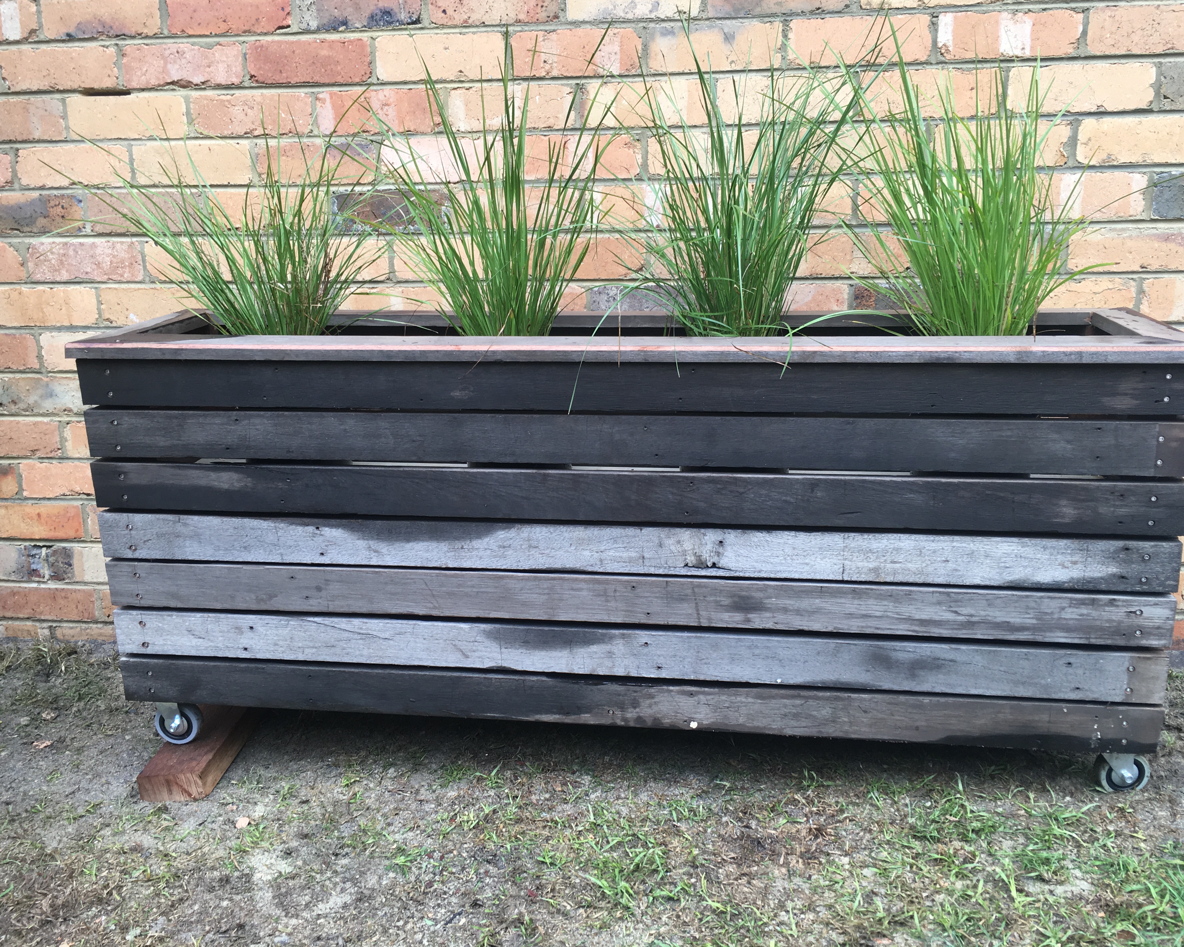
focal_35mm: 31
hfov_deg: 57.2
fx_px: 1086
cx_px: 594
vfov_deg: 47.1
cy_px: 465
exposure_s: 1/50
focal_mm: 4.15
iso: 32
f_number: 2.2
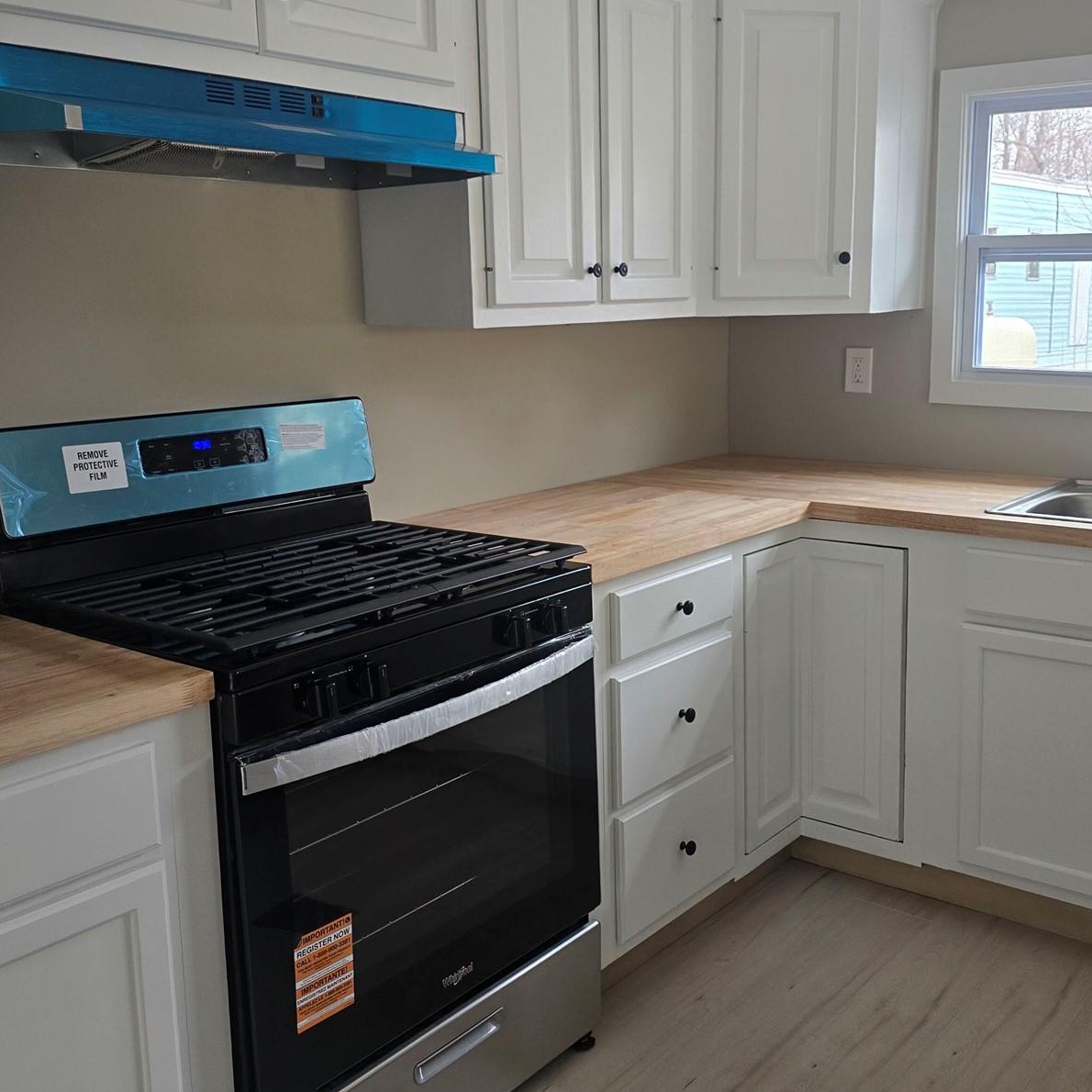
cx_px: 640
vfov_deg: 47.2
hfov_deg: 47.0
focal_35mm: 35
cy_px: 518
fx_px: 1249
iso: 160
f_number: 1.7
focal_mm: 6.3
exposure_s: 1/180
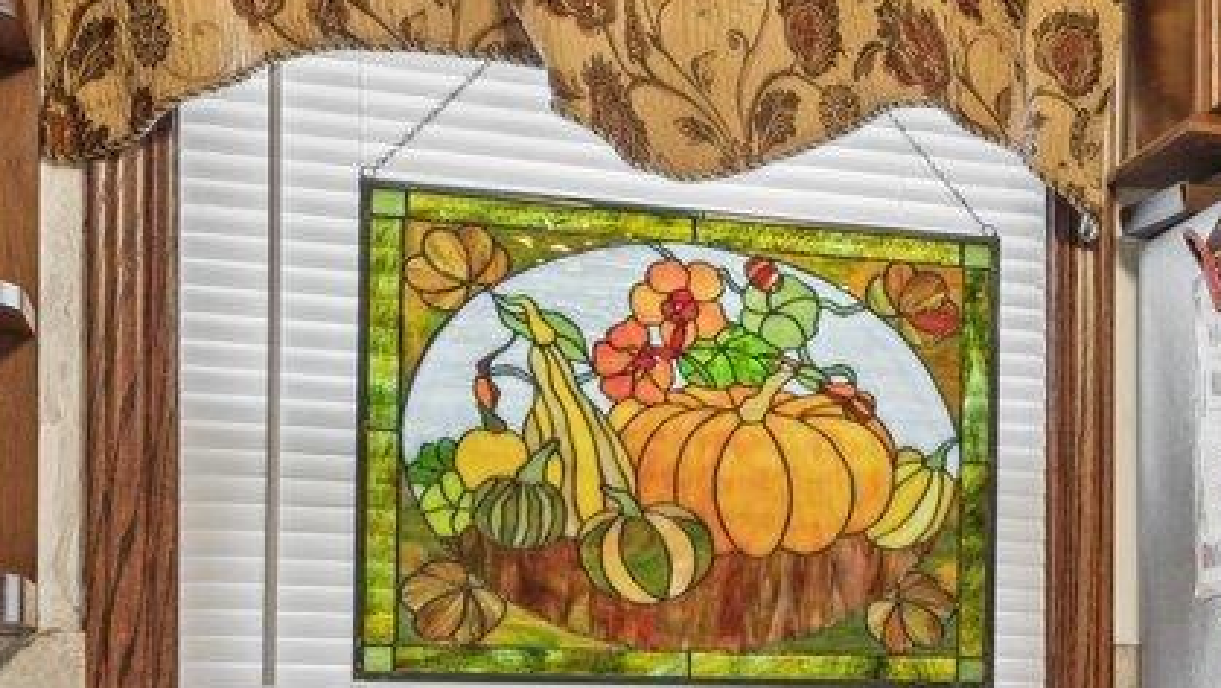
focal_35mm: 87
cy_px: 751
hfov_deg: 19.1
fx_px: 2818
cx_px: 2145
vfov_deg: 13.6
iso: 250
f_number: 8
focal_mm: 17
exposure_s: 1/6
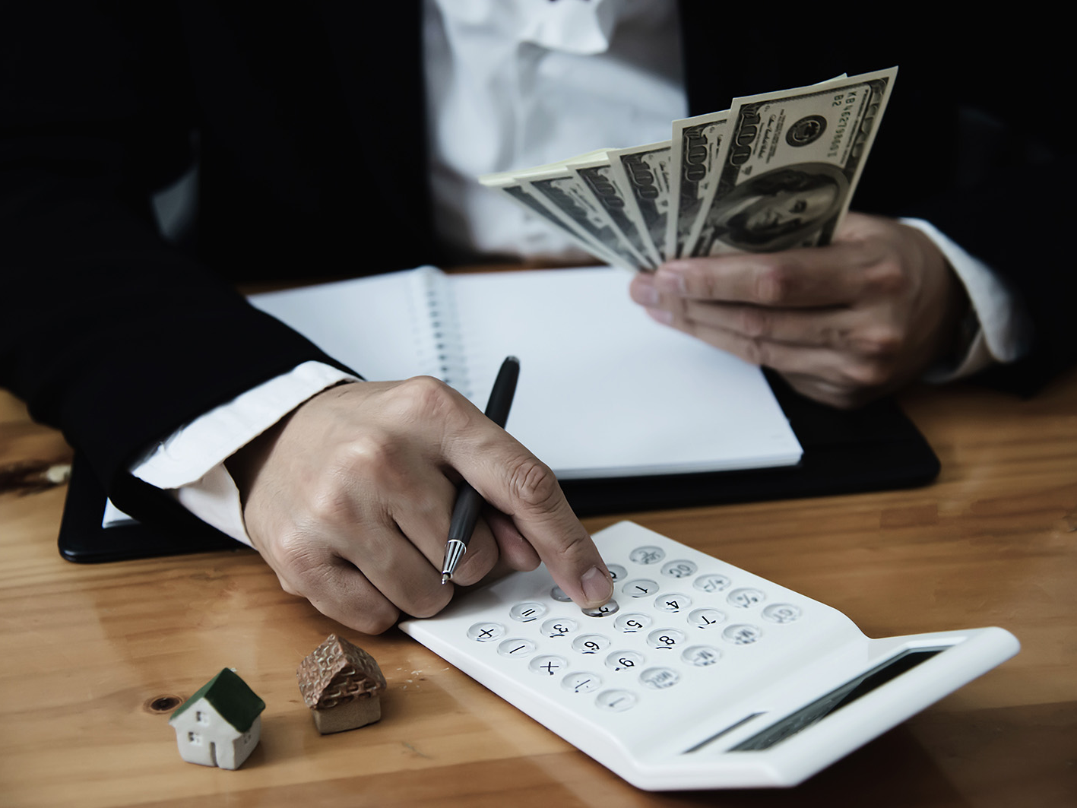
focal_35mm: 63
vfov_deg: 23.3
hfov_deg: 30.7
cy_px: 405
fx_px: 1960
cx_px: 544
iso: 2000
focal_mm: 58
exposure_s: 1/160
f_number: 4
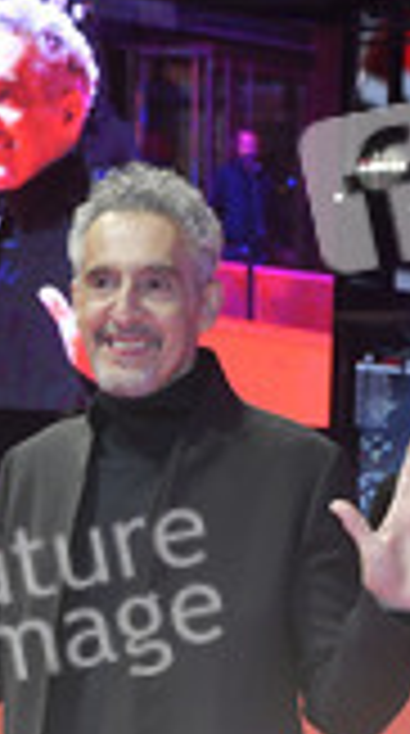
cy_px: 842
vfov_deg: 19.7
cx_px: 122
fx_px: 2002
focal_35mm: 103
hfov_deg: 11.7
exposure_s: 1/250
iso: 2000
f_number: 6.3
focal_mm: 40
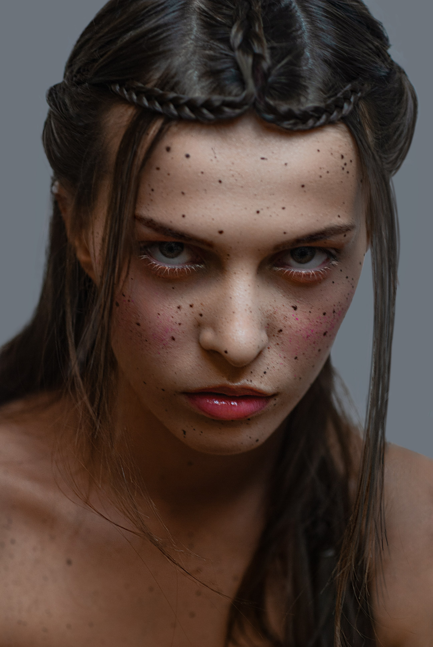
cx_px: 216
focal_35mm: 128
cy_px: 324
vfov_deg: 16.1
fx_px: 2294
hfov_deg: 10.8
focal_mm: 85
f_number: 2.8
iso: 125
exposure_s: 1/80
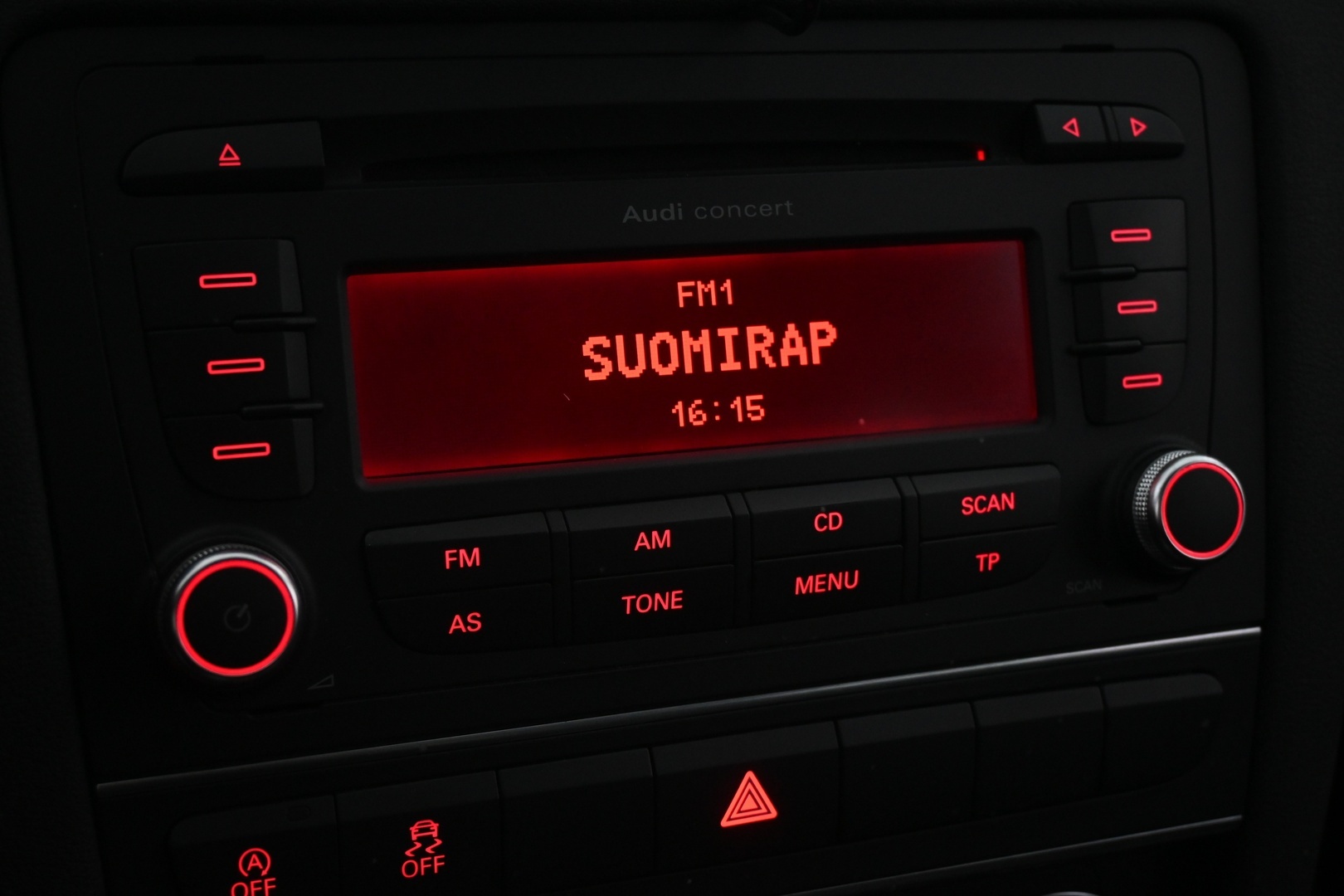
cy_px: 448
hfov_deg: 41.7
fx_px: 1764
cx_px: 672
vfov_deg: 28.5
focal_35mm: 47
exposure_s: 1/50
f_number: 5
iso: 2000
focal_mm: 31.5
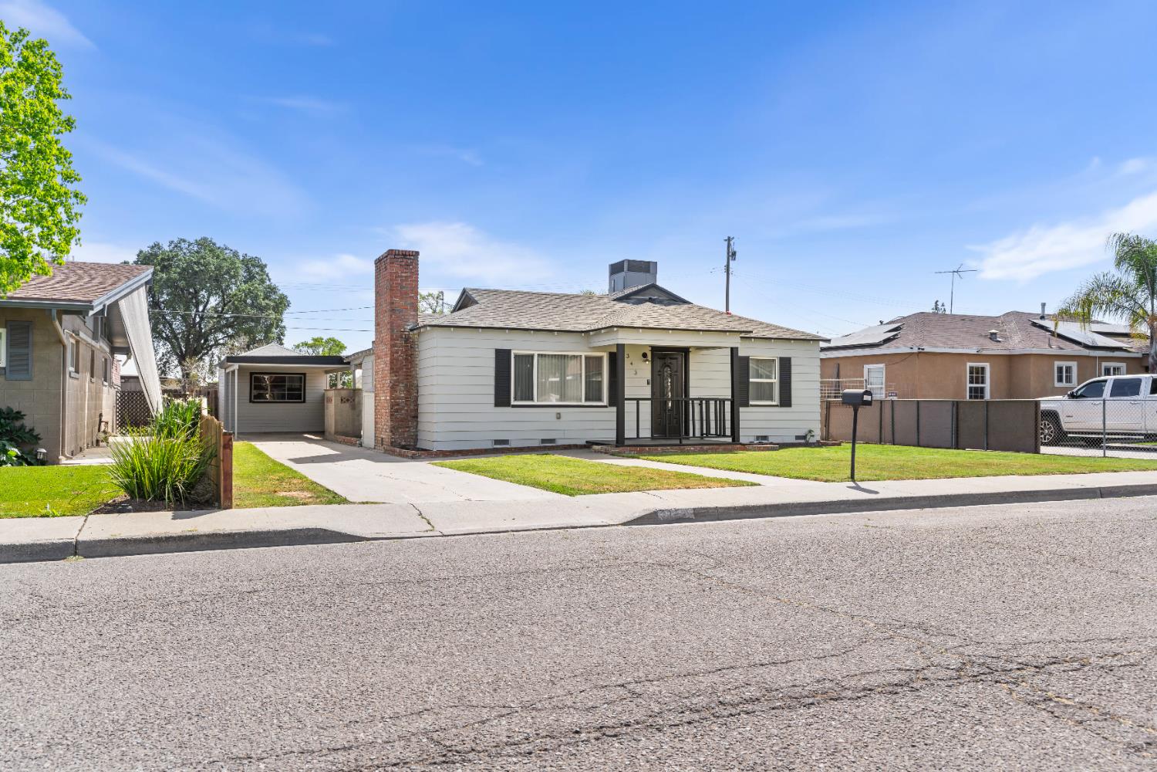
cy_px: 386
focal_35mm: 28
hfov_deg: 65.5
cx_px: 578
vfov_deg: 46.4
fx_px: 900
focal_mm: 28
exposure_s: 1/320
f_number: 8
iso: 160
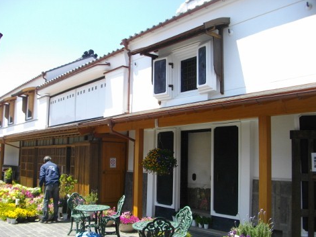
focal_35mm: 34
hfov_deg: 54.0
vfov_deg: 41.8
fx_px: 310
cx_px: 154
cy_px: 124
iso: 100
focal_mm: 5.7
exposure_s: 1/640
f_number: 2.9
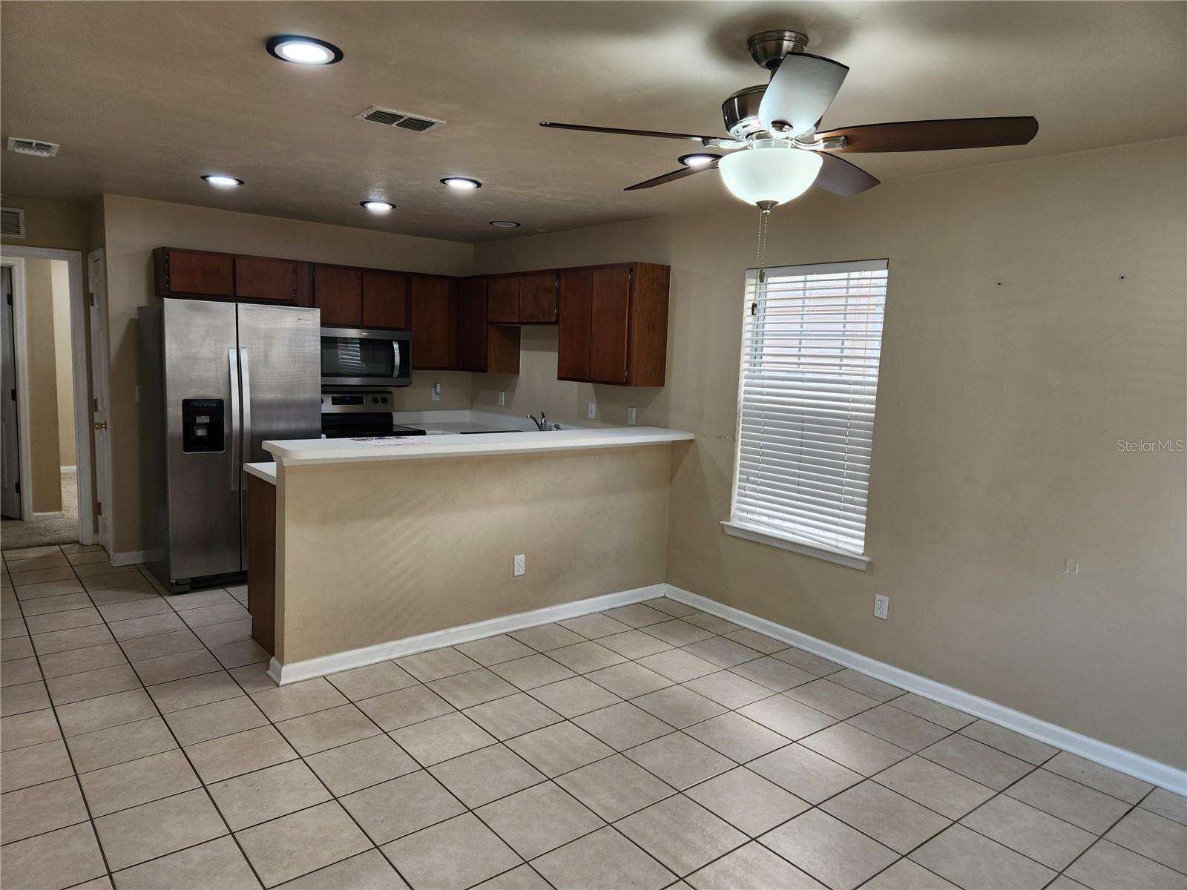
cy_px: 445
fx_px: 789
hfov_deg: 73.9
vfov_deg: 58.9
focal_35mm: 23
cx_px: 594
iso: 64
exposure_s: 1/120
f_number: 1.8
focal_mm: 5.4
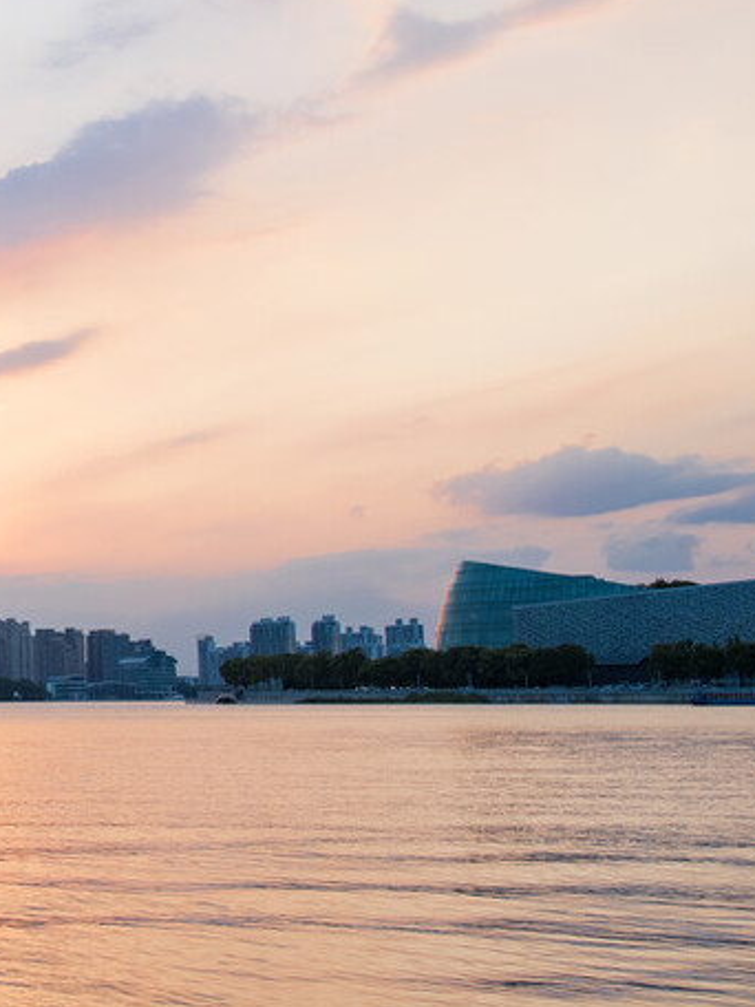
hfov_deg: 16.2
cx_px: -468
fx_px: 2356
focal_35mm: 81
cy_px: 394
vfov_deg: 24.1
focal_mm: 32
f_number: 8
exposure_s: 1/250
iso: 500
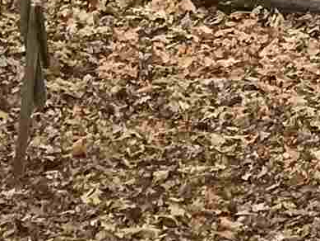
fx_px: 2118
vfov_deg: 5.9
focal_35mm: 229
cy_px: -581
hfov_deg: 7.8
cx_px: 837
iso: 25
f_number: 2.2
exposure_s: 1/523
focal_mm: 4.15
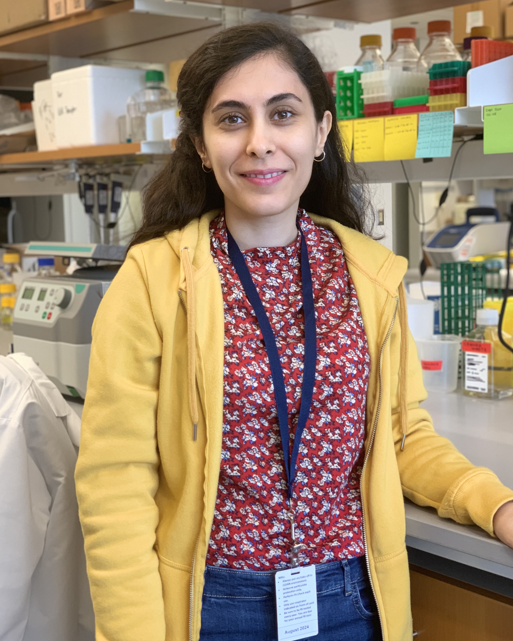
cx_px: 259
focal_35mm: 55
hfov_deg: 27.6
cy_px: 321
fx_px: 1044
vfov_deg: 34.1
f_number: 2.4
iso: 125
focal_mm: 6
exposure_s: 1/60
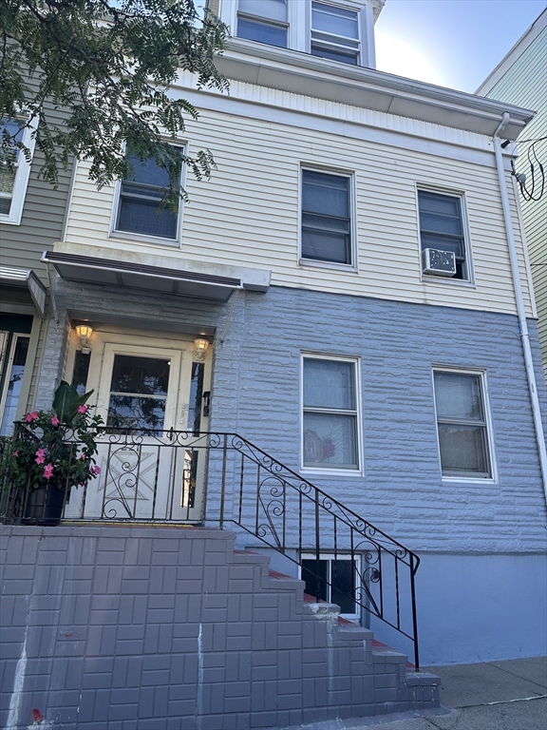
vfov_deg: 71.6
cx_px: 274
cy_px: 365
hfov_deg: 56.8
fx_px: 506
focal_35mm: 24
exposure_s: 1/989
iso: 80
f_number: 1.78
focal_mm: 6.86
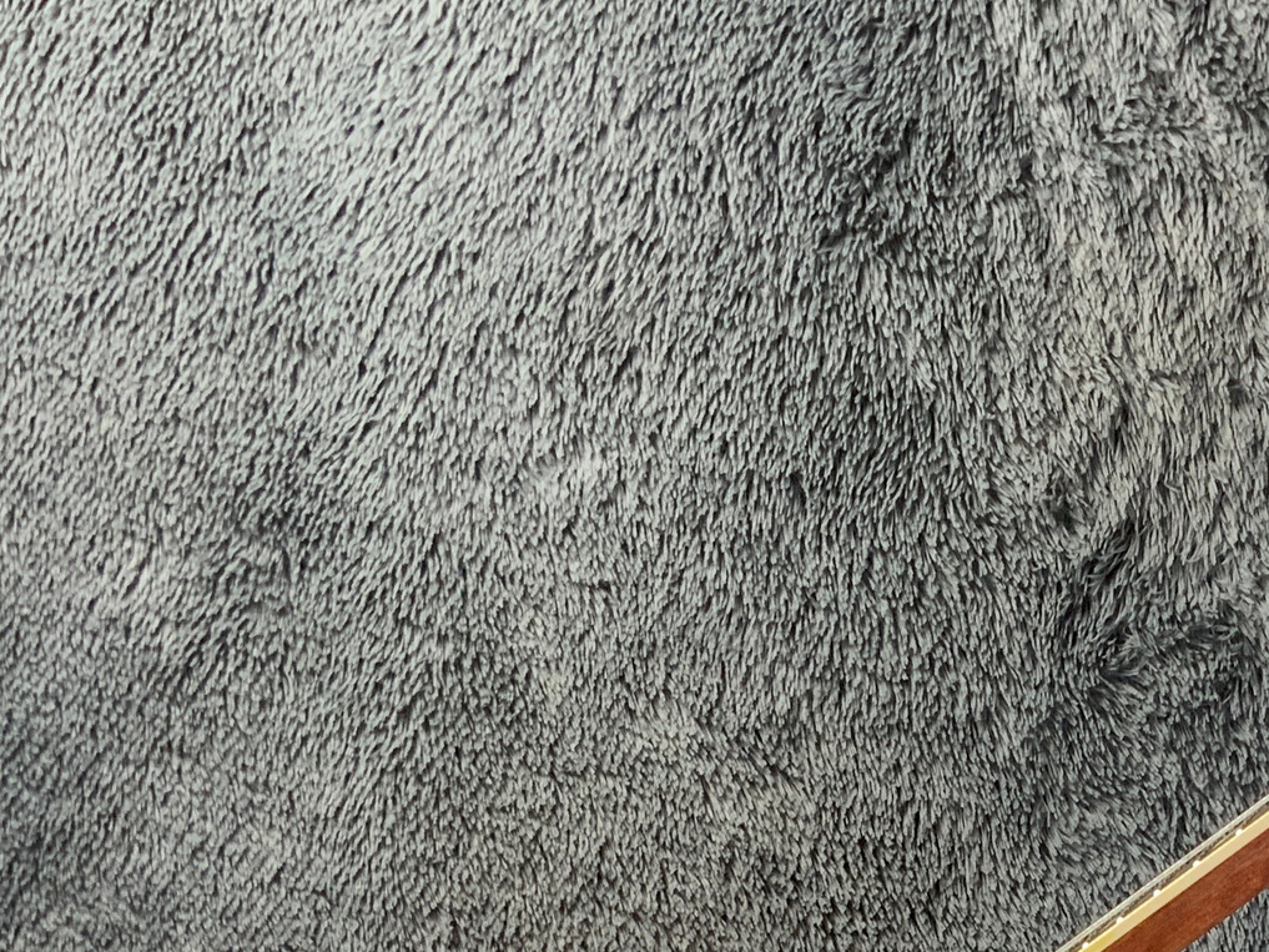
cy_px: 1011
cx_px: 1217
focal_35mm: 73
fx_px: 2676
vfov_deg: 19.4
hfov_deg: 25.6
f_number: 1.8
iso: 80
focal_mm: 3
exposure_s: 1/50
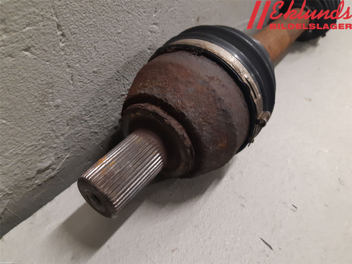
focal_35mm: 26
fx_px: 264
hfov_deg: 67.3
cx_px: 176
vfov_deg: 53.1
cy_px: 132
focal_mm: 3.93
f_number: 1.7
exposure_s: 1/50
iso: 200
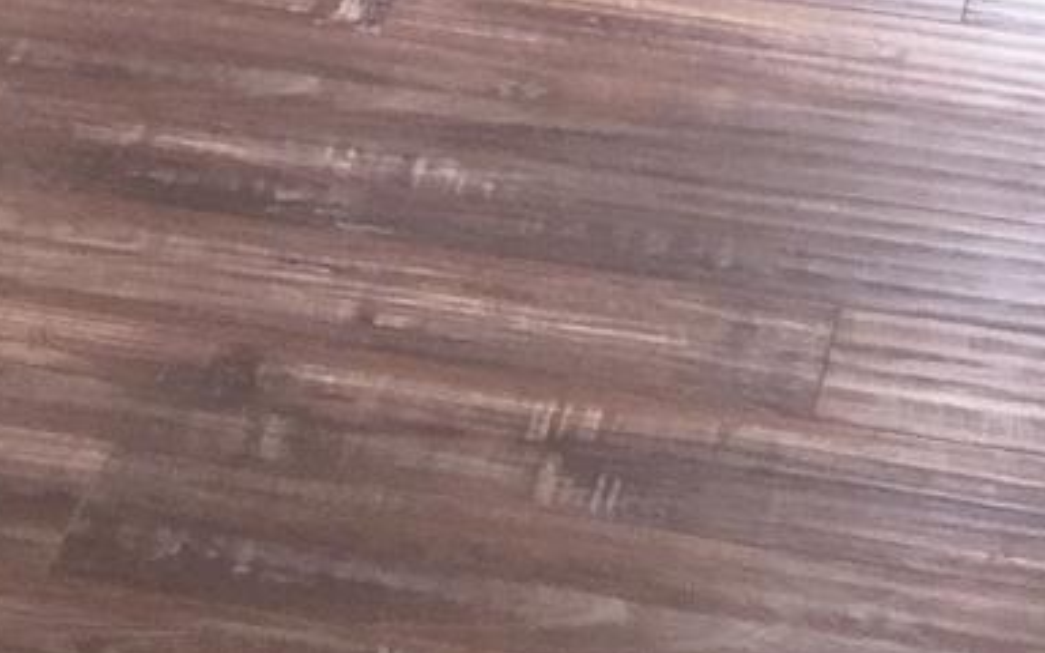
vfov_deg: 6.9
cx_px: 63
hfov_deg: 13.0
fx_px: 4557
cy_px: -1638
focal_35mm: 160
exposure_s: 1/34
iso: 32
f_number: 2.2
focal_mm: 4.15
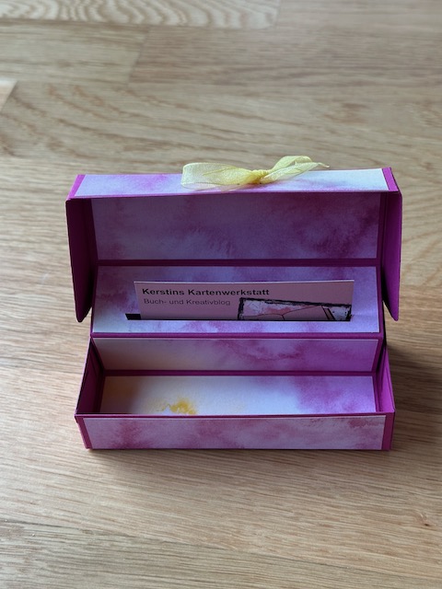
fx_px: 817
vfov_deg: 39.7
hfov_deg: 30.3
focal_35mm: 48
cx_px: 221
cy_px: 294
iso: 160
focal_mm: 6.86
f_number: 1.78
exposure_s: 1/60
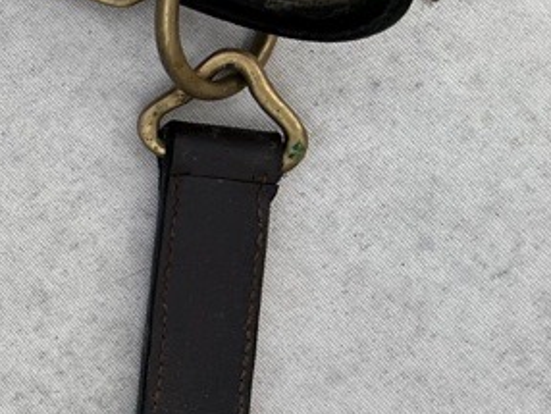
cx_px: -433
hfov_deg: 15.5
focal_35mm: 109
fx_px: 1736
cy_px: 202
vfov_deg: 13.6
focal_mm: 5.7
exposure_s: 1/4831
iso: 50
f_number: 1.5
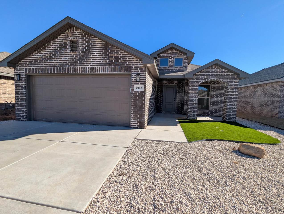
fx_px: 131
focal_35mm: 16
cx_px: 142
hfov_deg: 94.4
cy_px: 107
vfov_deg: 78.2
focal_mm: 2.35
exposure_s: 1/1192
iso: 51
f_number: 2.2
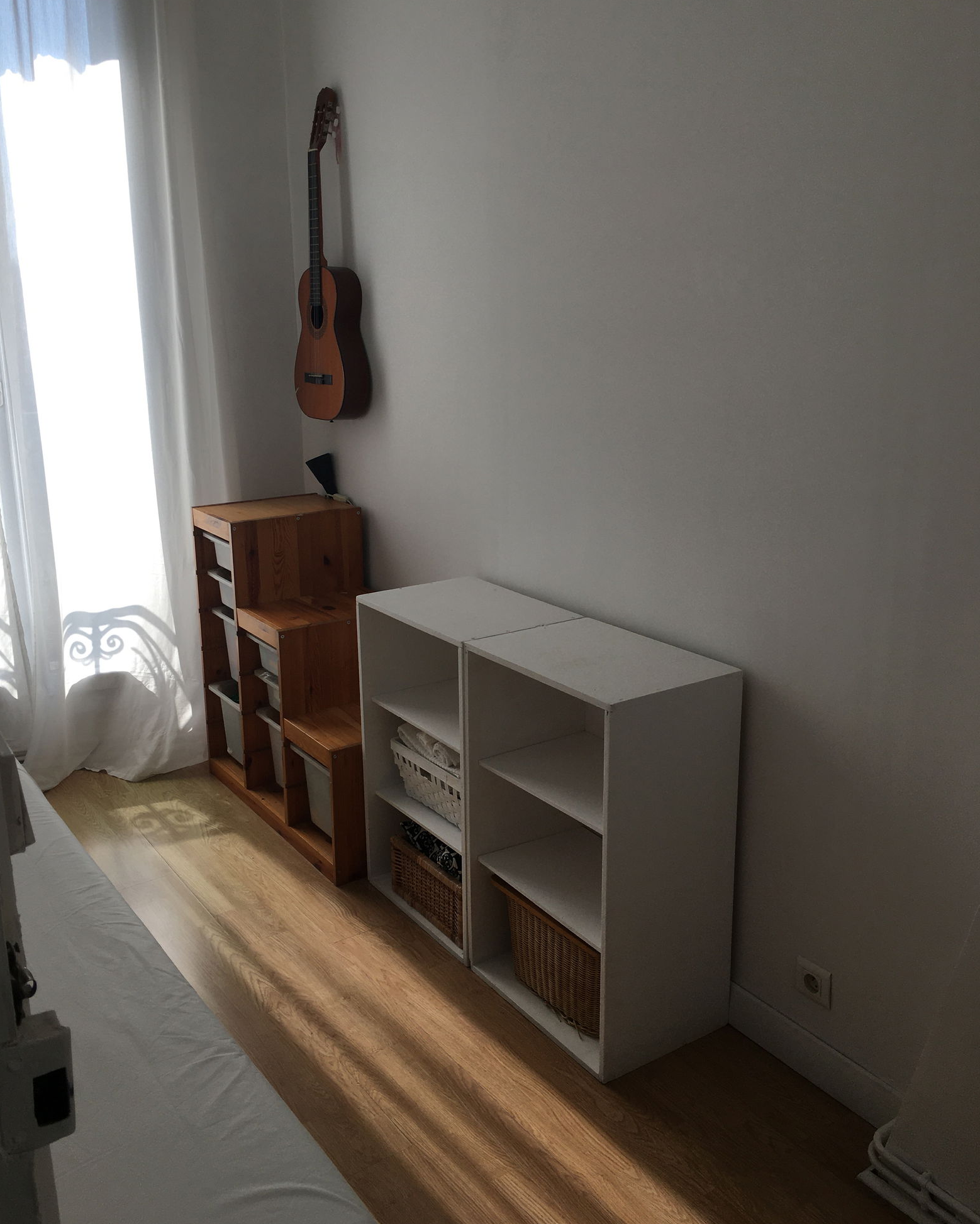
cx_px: 481
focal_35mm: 31
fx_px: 1124
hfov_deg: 47.1
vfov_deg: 57.2
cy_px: 586
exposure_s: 1/418
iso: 25
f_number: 2.2
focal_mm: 4.15
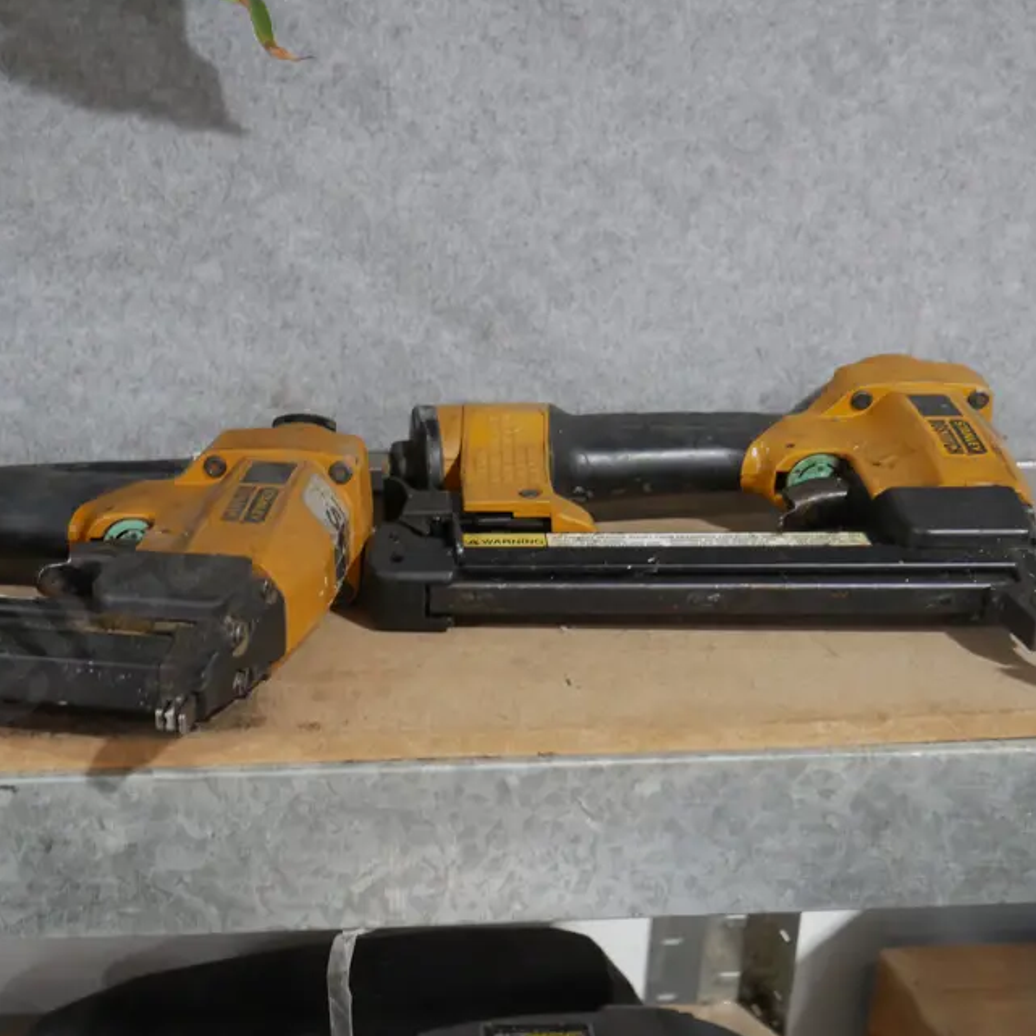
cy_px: 487
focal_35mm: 48
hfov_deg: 34.6
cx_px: 265
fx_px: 1625
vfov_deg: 35.3
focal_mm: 17
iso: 1600
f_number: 4
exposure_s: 1/60
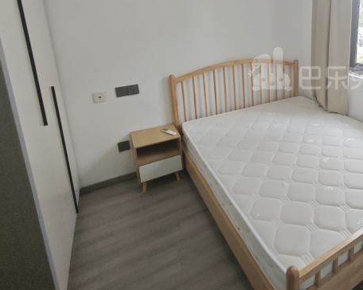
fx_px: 258
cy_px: 69
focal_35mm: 24
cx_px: 311
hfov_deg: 61.7
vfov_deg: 55.6
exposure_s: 1/60.3
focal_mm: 2.16
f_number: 2.2
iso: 80
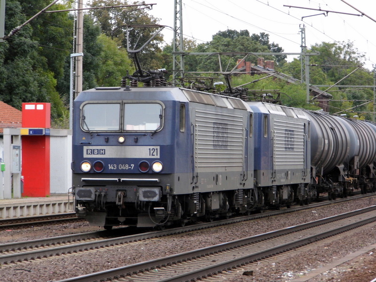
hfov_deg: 8.9
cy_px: 141
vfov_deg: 6.7
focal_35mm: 223
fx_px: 2422
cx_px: 188
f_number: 5.4
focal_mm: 40
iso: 100
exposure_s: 1/60
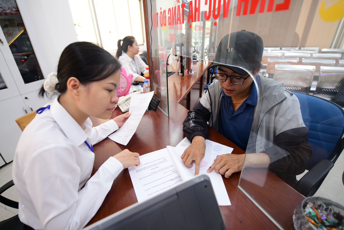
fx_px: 162
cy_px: 115
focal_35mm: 17
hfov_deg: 93.3
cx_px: 172
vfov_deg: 70.4
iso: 1250
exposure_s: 1/160
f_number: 3.2
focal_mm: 17
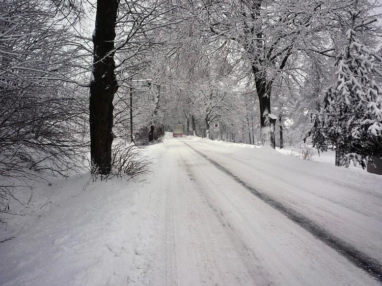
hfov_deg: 56.8
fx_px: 353
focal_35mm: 32
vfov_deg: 44.2
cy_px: 143
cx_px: 191
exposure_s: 1/60
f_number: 3.3
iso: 100
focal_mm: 5.2
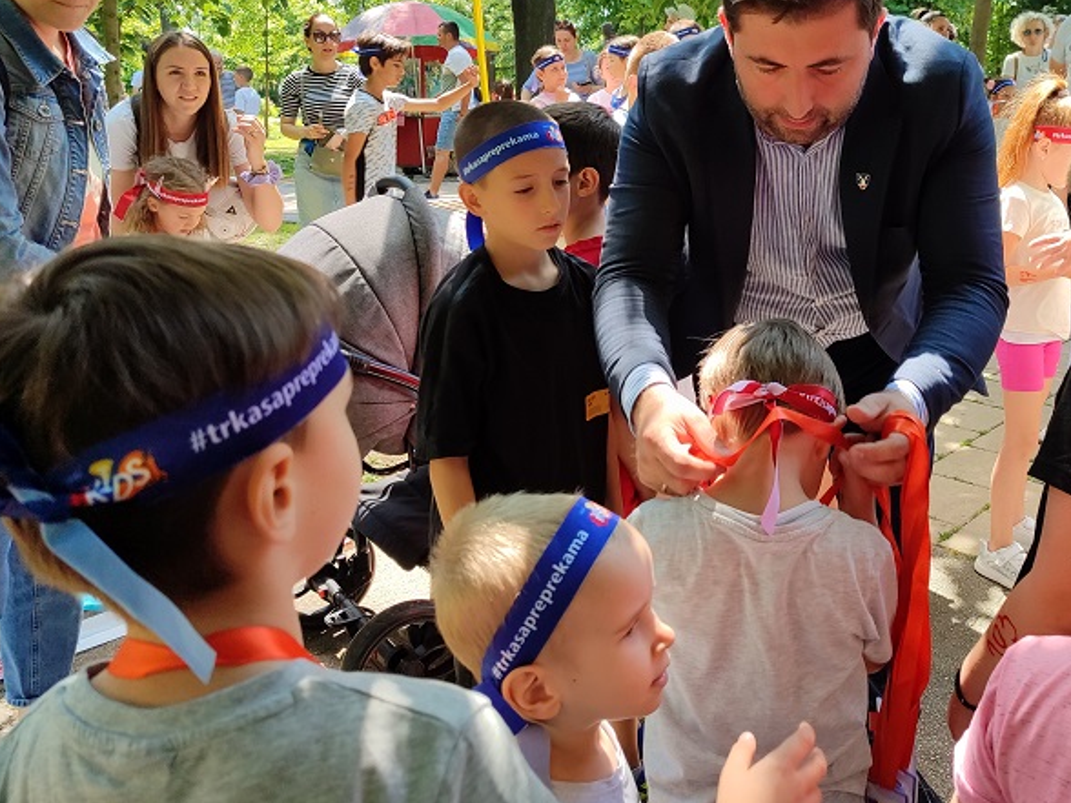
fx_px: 1052
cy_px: 286
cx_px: 670
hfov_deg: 53.4
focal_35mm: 34
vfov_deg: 41.4
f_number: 1.89
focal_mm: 5.95
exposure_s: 1/140
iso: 50
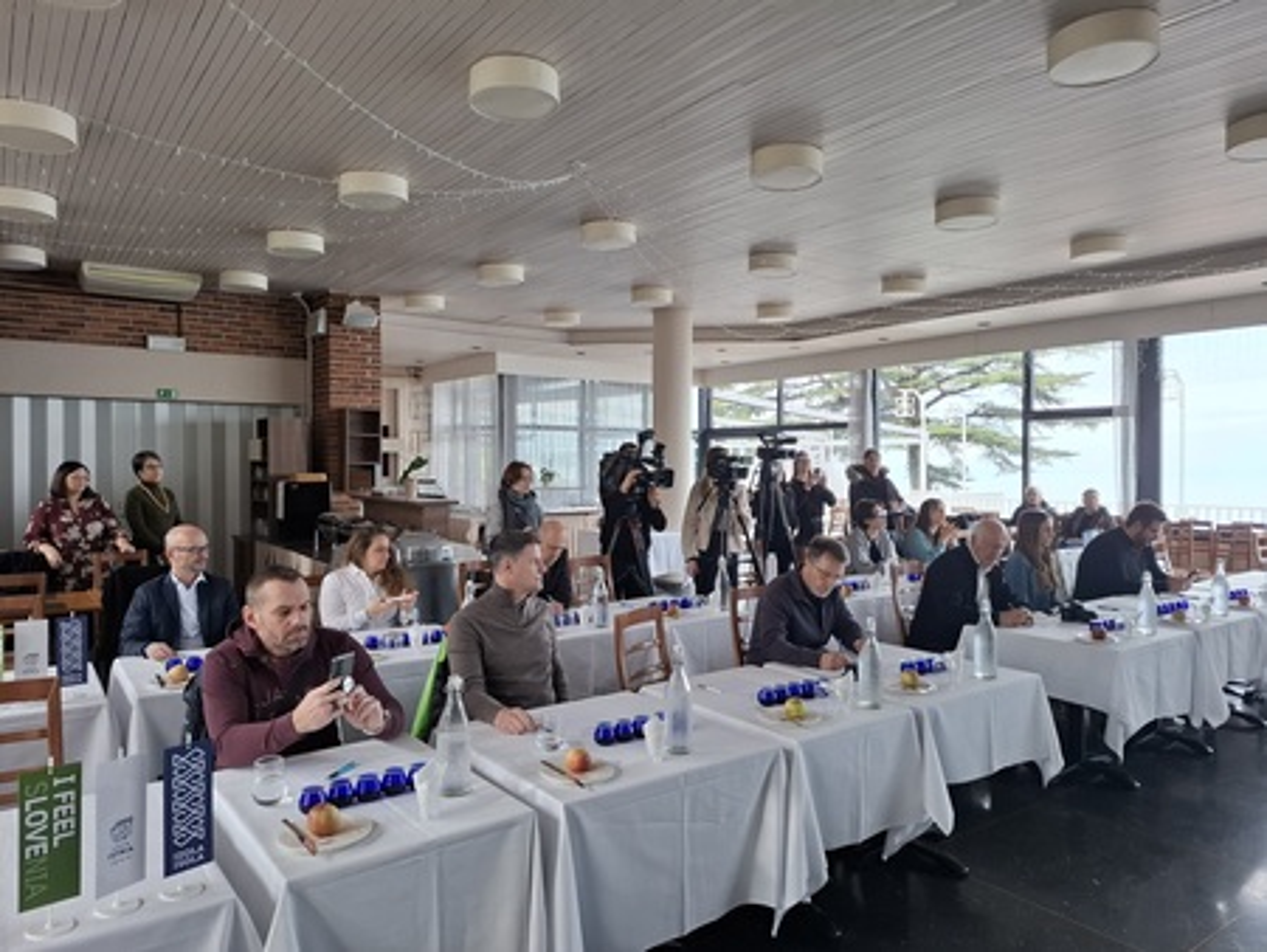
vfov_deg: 58.9
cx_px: 634
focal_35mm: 23
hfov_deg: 73.9
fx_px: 842
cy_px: 476
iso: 80
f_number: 1.8
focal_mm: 5.54
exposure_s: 1/100
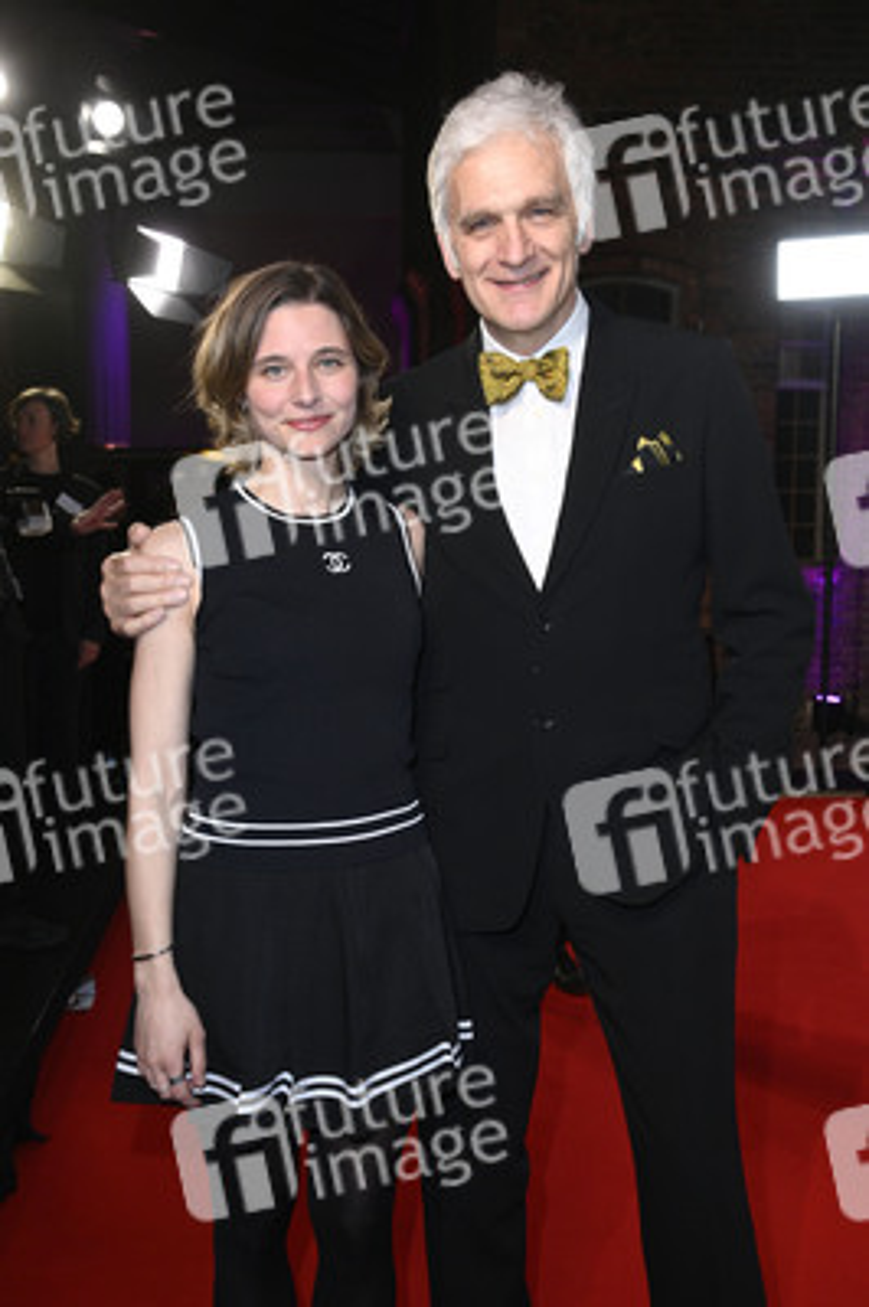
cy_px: 654
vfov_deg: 53.2
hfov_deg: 36.8
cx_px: 434
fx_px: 1306
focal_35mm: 36
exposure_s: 1/200
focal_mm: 36
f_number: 5.6
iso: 1000
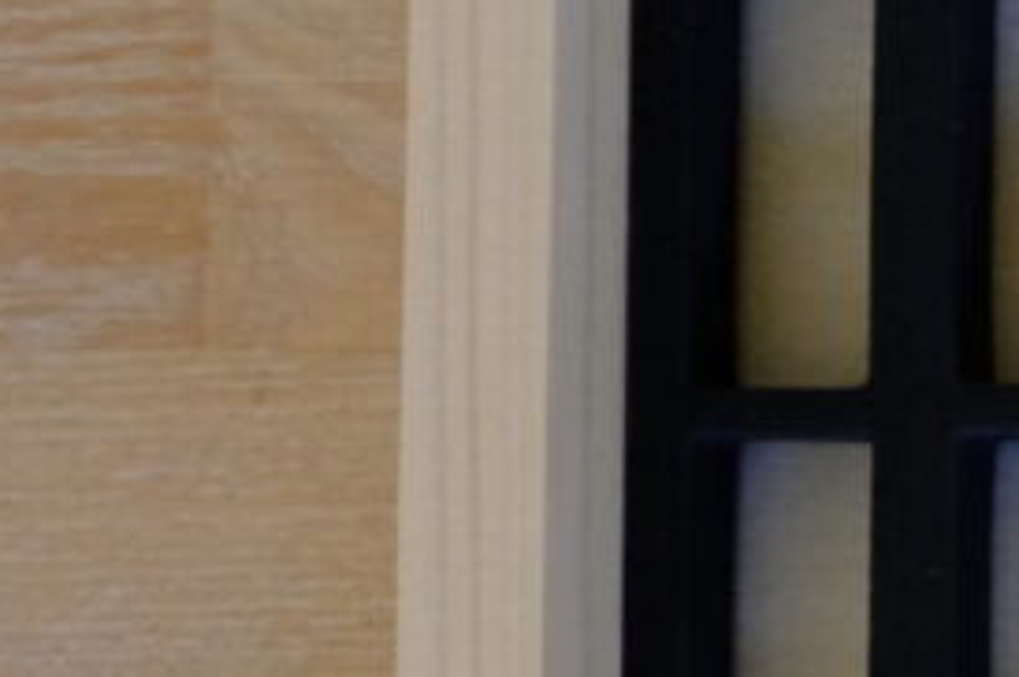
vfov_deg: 7.5
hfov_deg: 9.4
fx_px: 5145
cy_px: 318
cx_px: 2838
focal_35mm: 182
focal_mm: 17.5
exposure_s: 1/60
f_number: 4
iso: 500
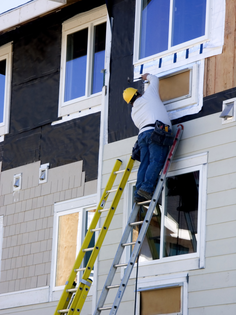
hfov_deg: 7.4
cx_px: 118
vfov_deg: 9.9
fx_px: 1818
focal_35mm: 200
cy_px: 158
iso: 100
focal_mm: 51
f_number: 9
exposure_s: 1/80
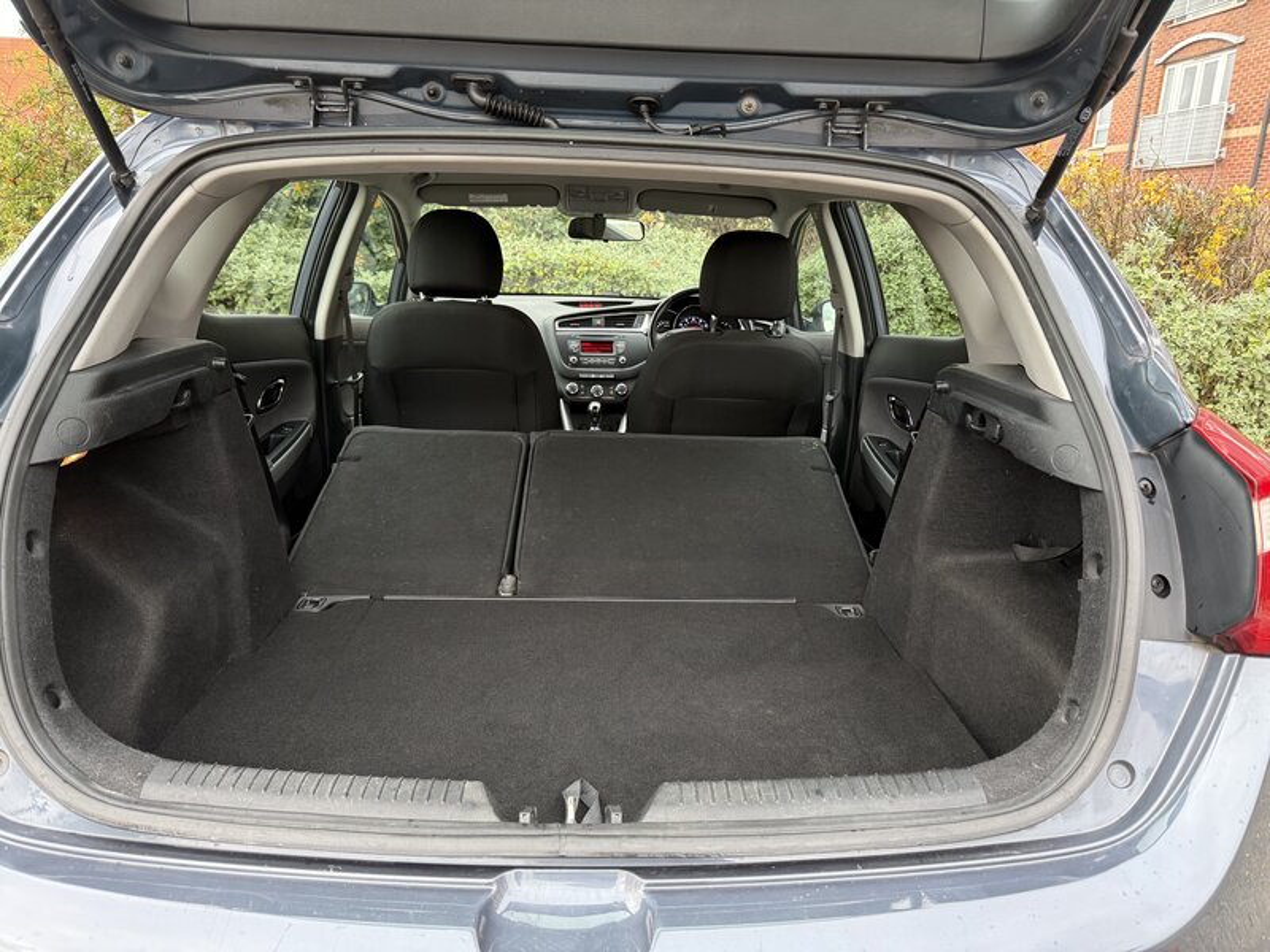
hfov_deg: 71.6
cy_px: 476
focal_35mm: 24
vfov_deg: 56.8
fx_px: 881
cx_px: 635
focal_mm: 6.76
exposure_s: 1/103
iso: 200
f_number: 1.78
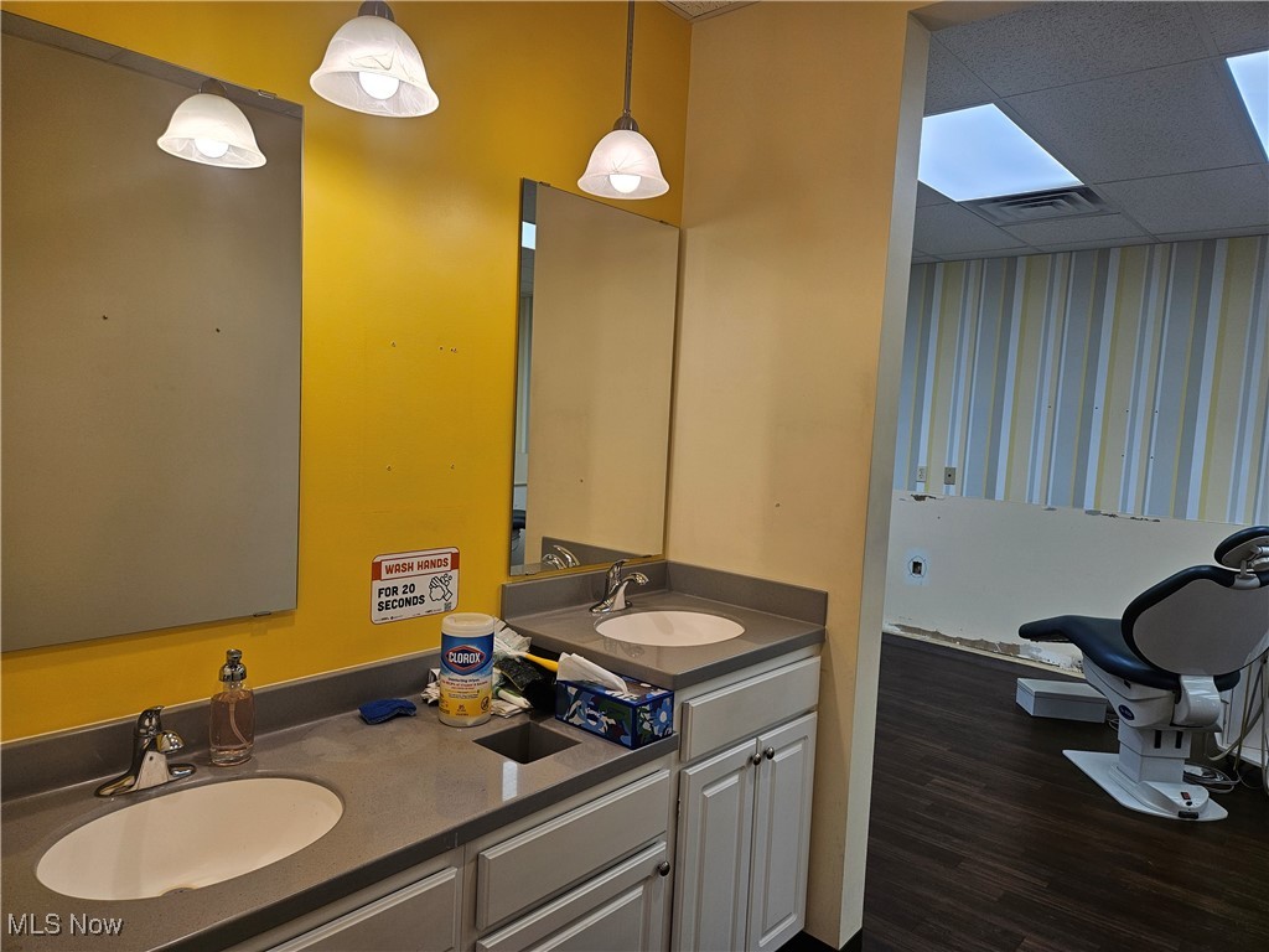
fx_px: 843
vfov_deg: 58.9
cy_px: 476
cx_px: 634
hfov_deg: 73.9
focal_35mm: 23
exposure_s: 1/120
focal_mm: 5.4
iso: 40
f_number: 1.8
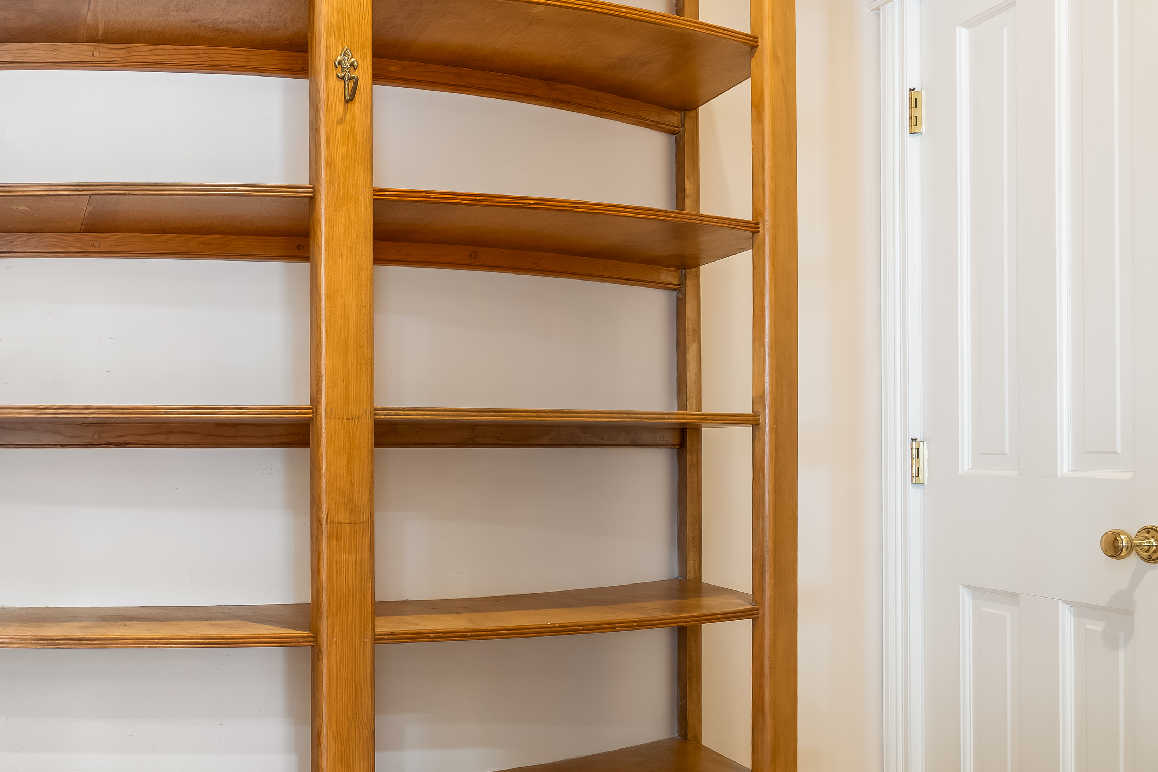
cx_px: -70
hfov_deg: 44.7
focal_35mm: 34
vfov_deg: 38.7
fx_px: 1094
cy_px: 478
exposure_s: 5
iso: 100
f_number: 8
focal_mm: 16
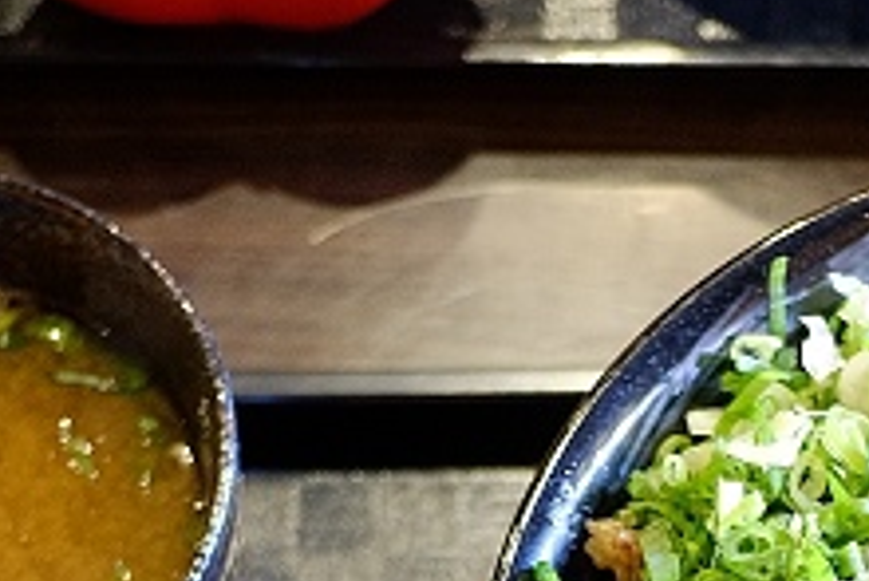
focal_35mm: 98
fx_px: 2367
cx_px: 723
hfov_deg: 20.5
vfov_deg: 13.1
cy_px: 919
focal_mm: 18
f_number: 2.2
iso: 1600
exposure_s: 1/60
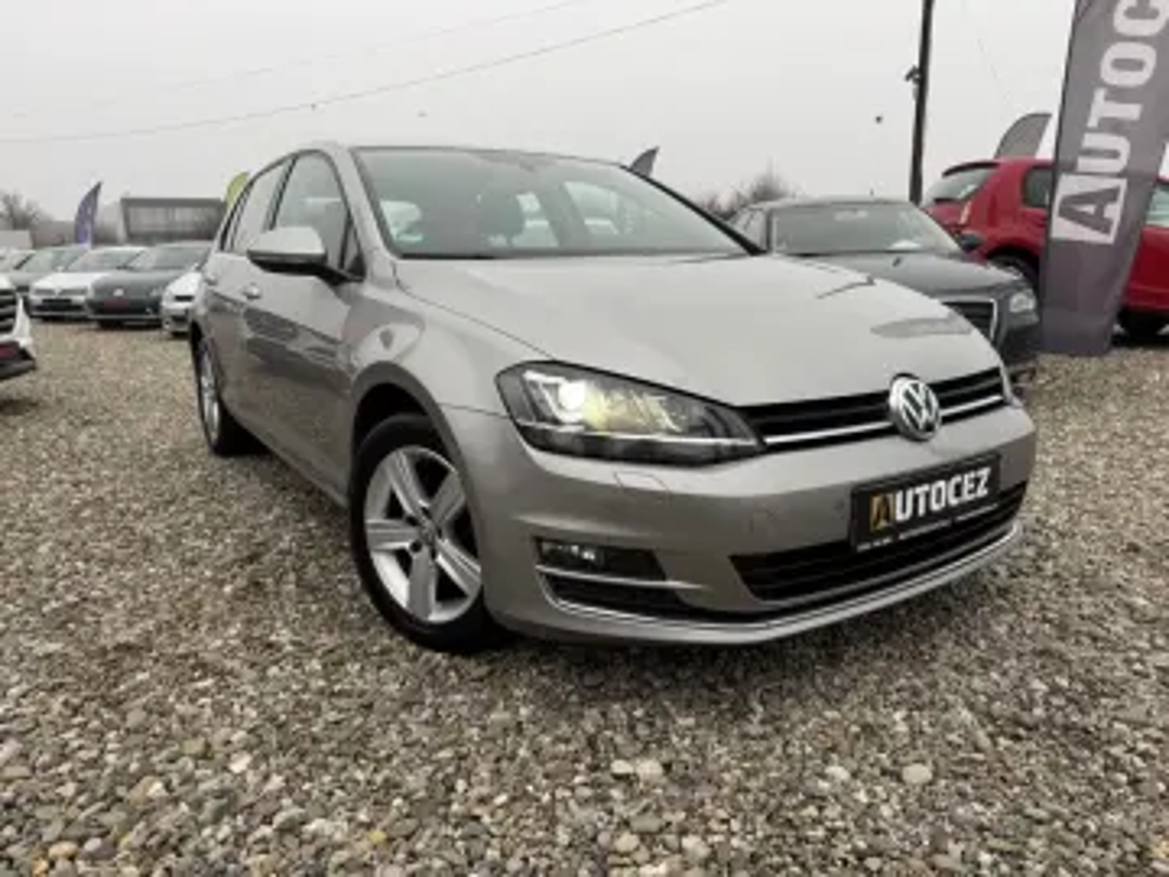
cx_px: 584
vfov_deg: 56.8
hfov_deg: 71.6
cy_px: 438
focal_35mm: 24
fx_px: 810
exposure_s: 1/267
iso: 64
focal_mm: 6.76
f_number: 1.78
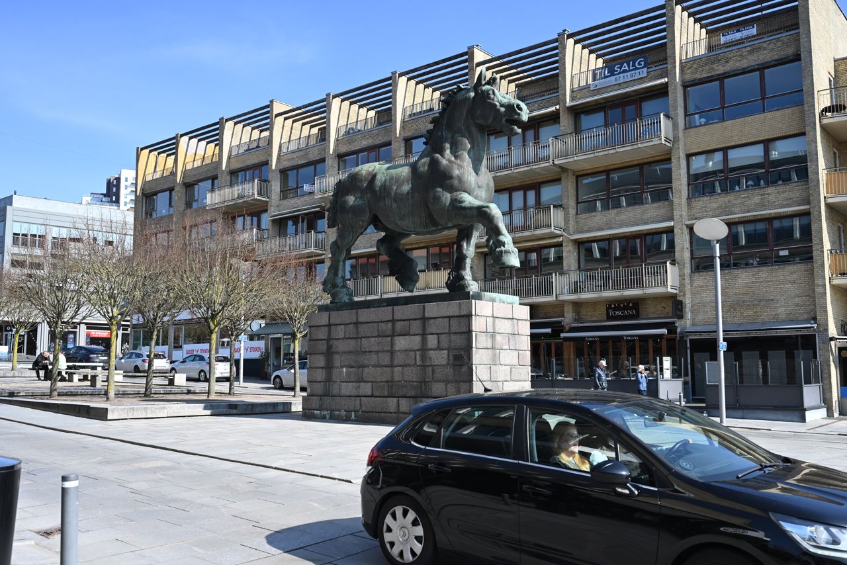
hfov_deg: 54.4
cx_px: 424
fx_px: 824
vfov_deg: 37.9
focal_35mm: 35
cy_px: 282
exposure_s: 1/3200
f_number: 5
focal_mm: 35
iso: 800
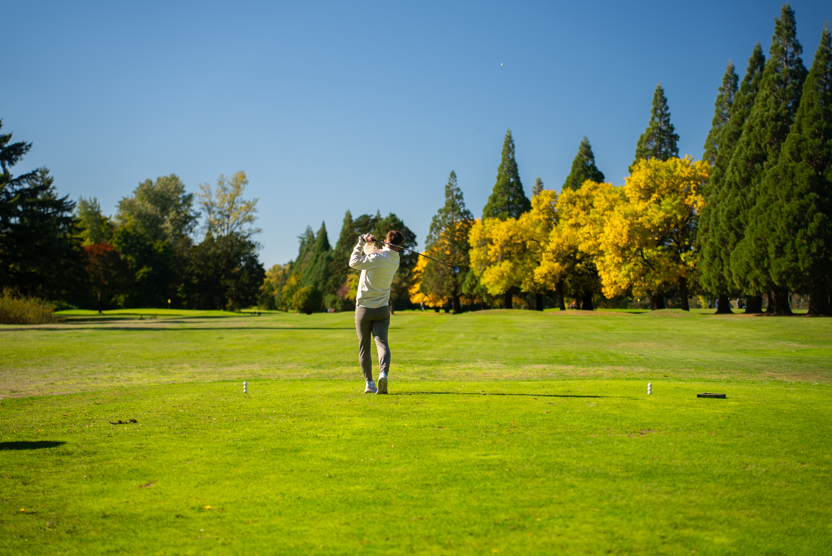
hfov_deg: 27.0
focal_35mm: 75
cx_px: 416
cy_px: 278
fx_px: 1734
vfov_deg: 18.2
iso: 80
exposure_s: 1/250
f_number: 2.8
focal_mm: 75
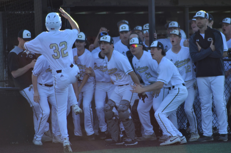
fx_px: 2305
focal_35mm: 360
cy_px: 76
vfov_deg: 3.8
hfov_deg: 5.7
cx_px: 116
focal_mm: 240
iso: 500
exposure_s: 1/800
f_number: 5
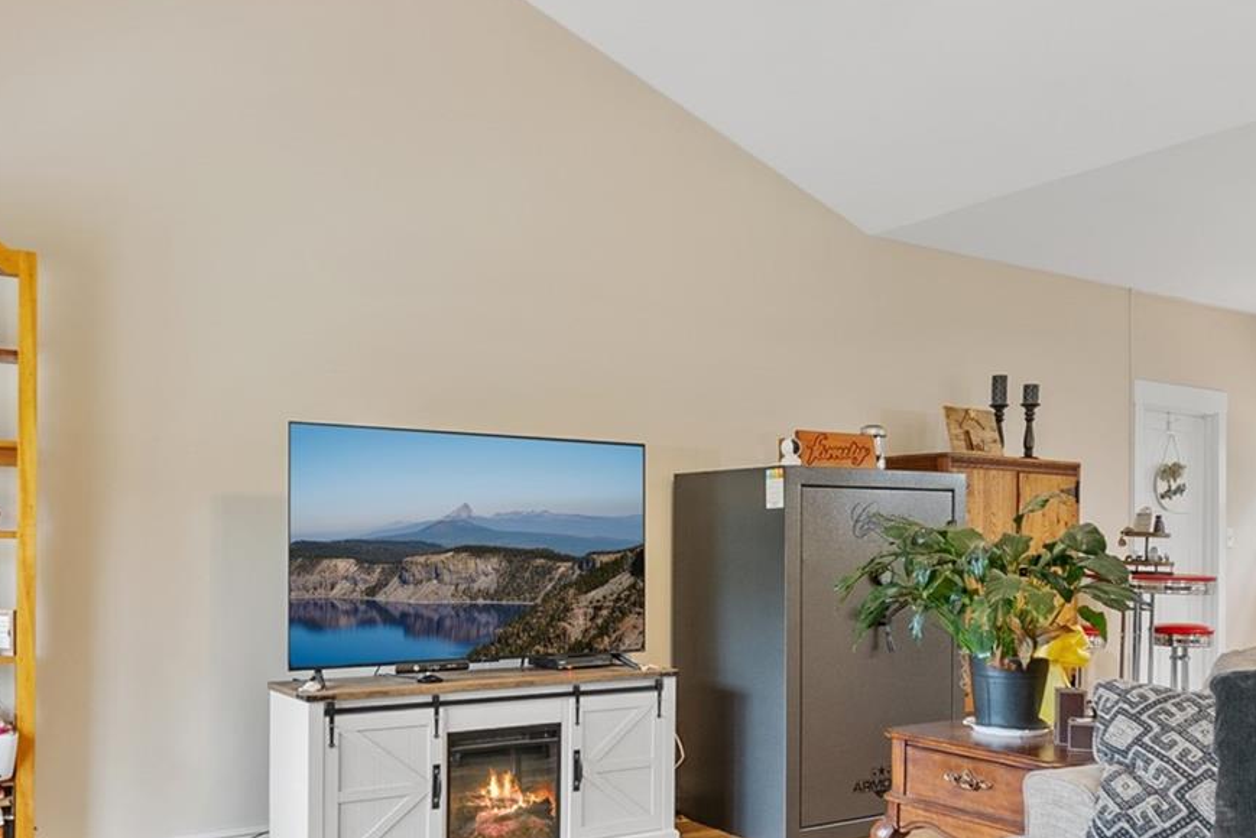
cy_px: 530
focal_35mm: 33
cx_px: 614
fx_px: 1152
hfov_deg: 57.2
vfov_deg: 39.7
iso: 250
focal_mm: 14
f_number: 2.8
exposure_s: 1/10
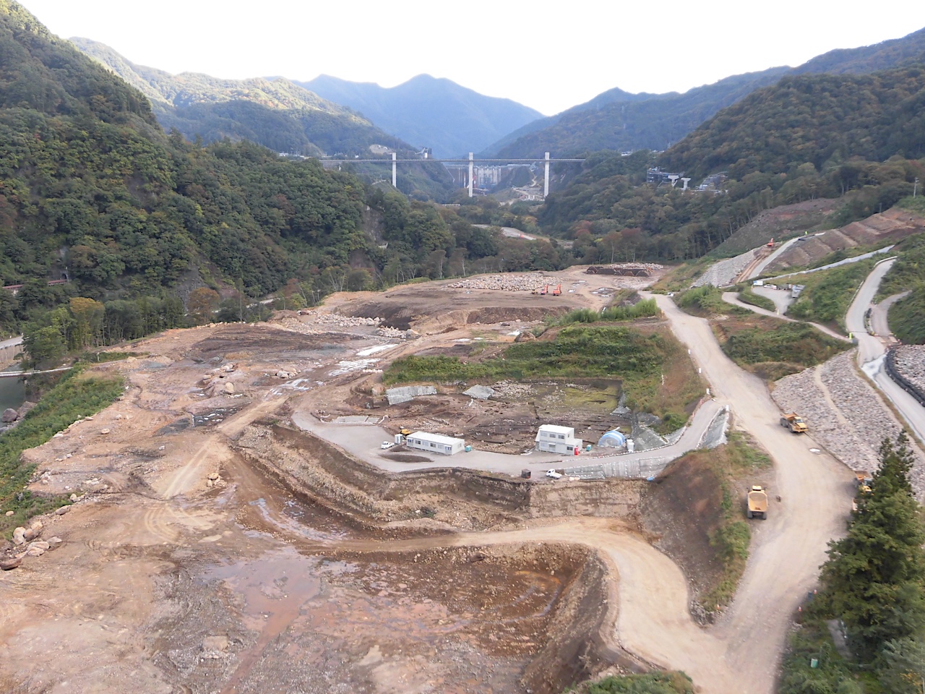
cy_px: 347
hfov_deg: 49.0
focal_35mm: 38
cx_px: 462
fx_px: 1015
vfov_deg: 37.7
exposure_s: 1/160
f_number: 3.7
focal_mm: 6.77
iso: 100
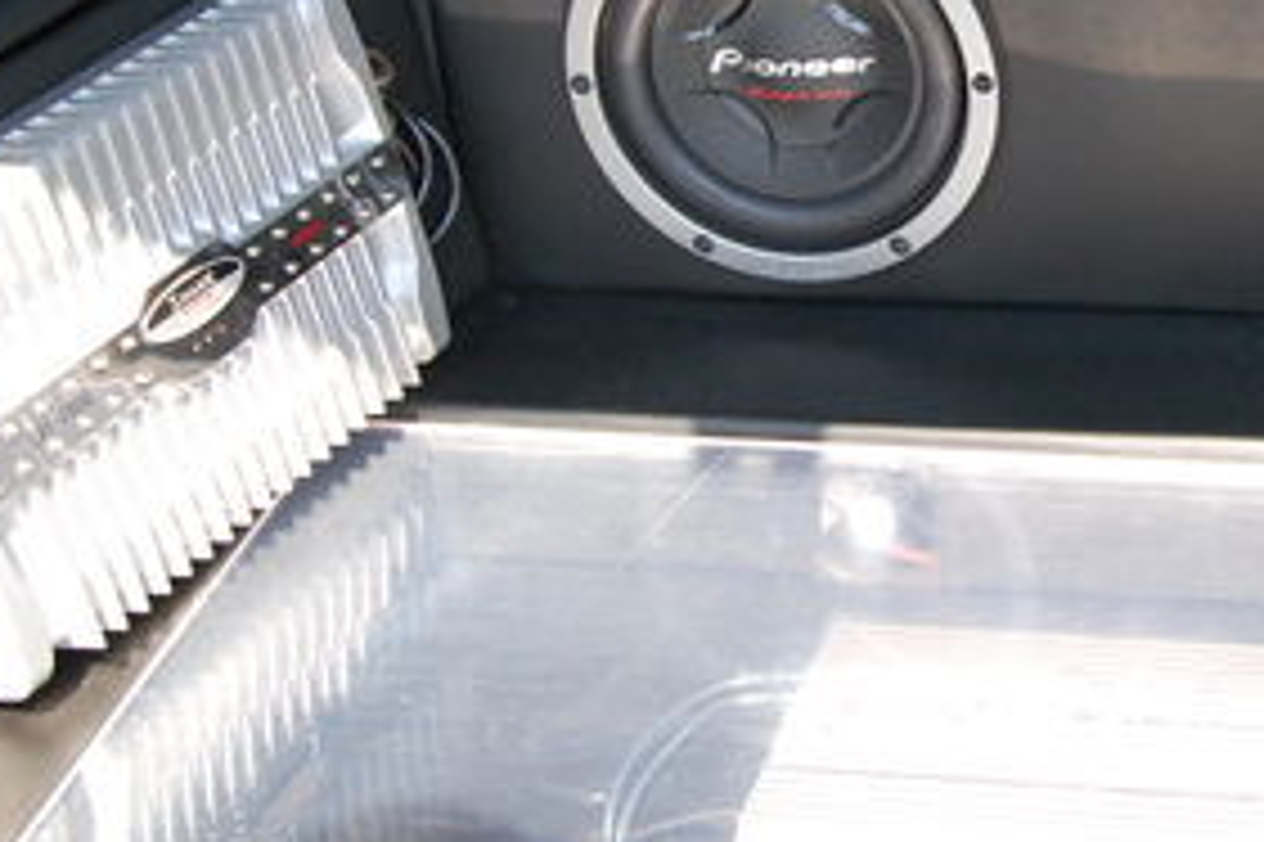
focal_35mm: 82
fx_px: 2877
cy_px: 90
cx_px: 1156
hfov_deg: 24.0
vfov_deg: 16.4
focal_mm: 24
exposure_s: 1/320
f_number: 5.6
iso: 800
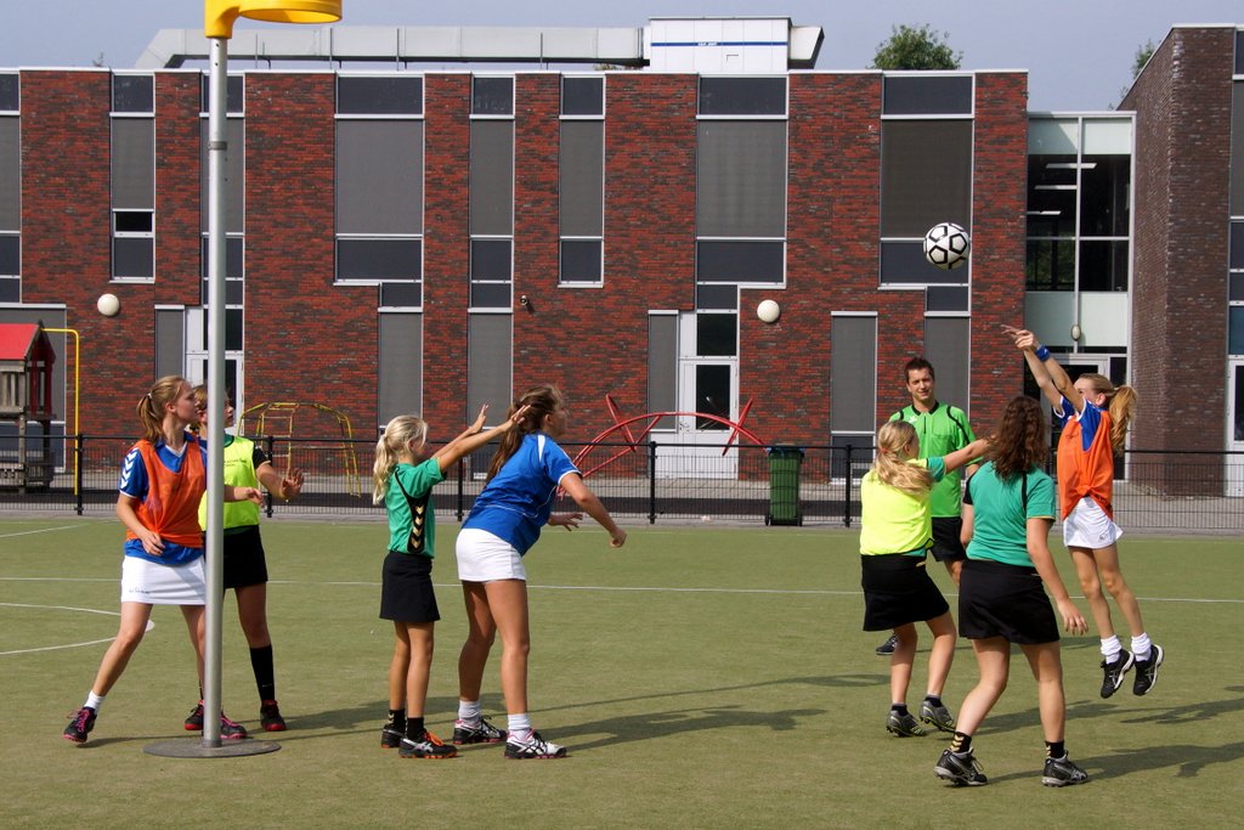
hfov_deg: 37.8
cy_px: 415
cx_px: 622
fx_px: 1814
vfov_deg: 25.8
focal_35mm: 52
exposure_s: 1/2000
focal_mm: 35
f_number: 8
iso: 400
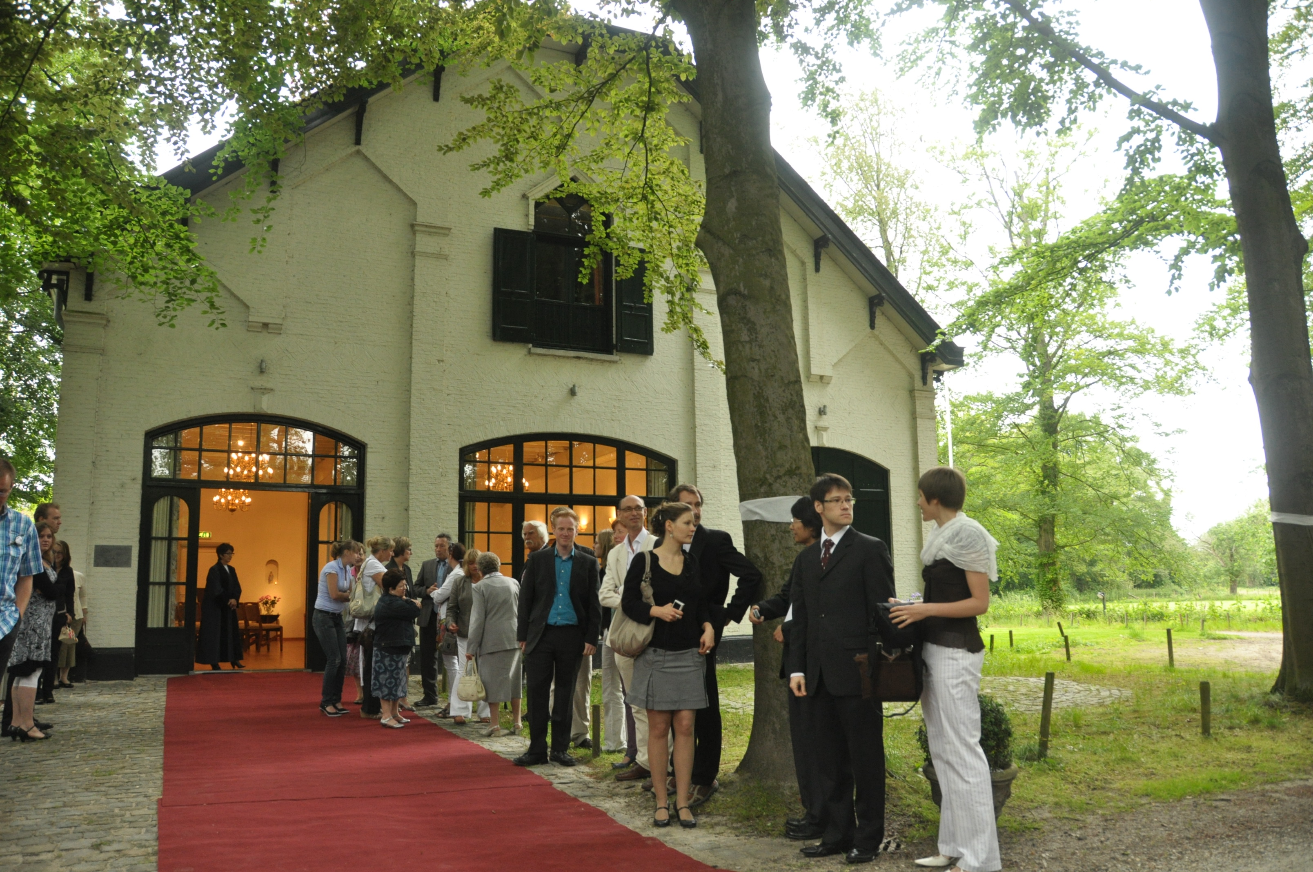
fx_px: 984
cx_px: 656
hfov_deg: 67.4
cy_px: 436
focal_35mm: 27
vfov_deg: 47.8
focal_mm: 18
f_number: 4
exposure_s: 1/80
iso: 800
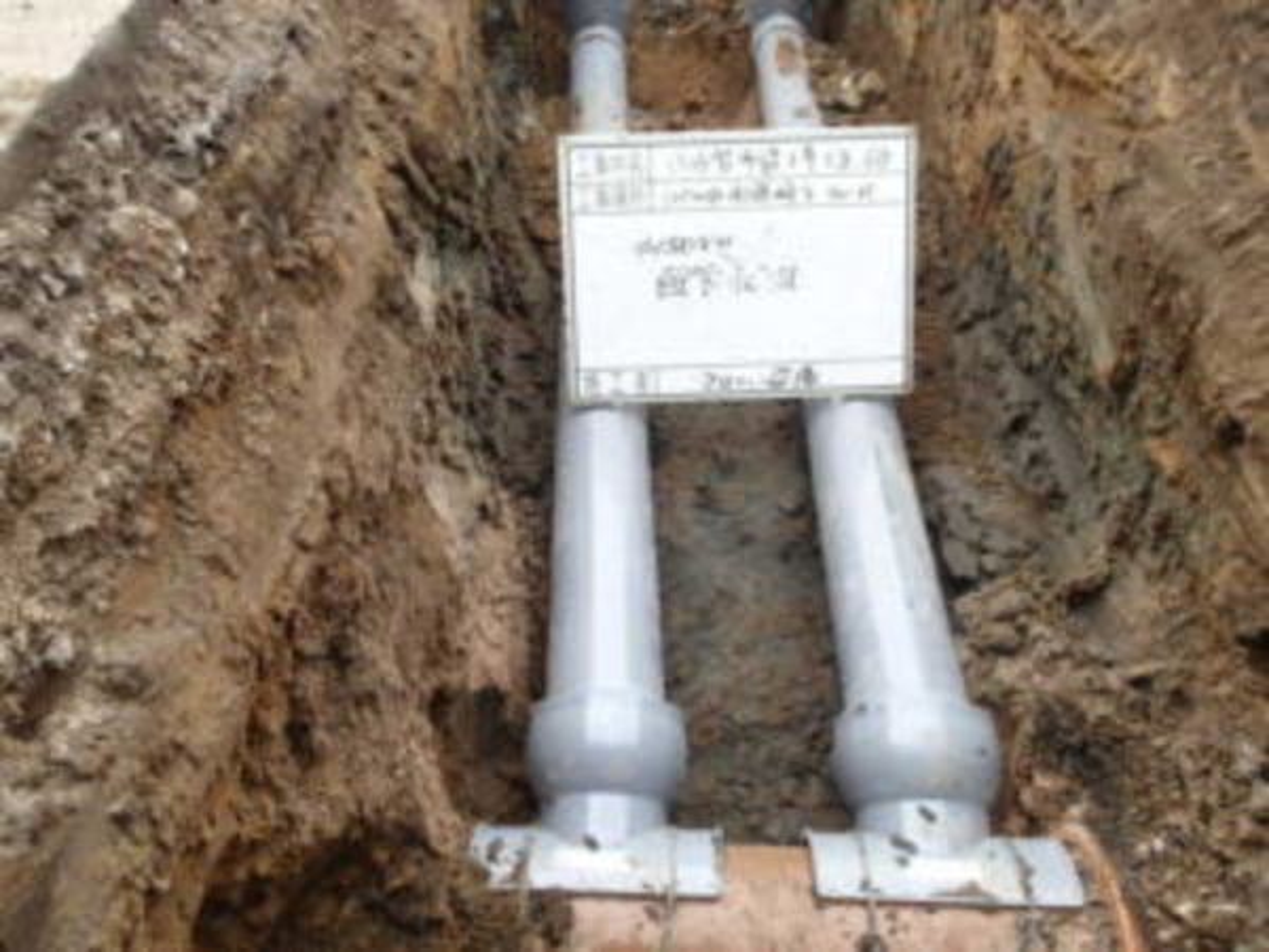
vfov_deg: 49.7
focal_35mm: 28
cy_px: 476
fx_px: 1026
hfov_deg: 63.4
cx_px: 634
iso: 100
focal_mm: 5.14
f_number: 3.2
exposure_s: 1/160
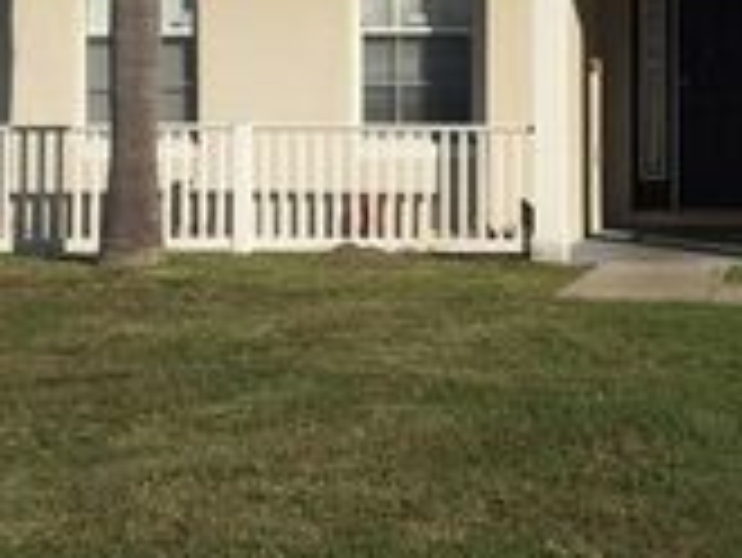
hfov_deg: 21.2
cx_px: 800
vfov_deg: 16.6
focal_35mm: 88
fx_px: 1888
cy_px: 65
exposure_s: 1/5650
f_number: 2.2
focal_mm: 4.15
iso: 32
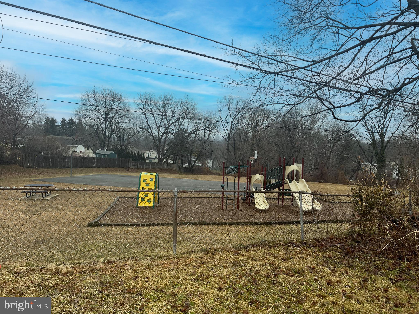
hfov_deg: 67.3
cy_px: 157
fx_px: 315
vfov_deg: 53.1
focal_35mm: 26
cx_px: 210
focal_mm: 5.1
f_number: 1.6
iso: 50
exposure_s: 1/390
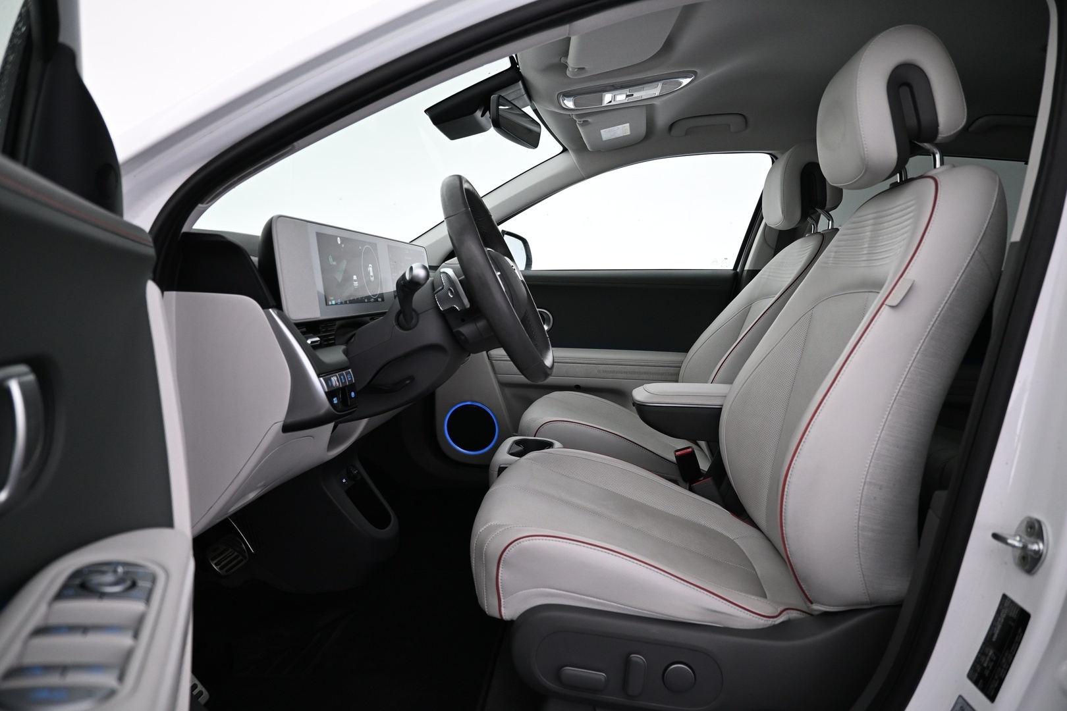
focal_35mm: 24
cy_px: 356
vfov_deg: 53.1
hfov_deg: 73.7
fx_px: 711
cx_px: 534
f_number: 3.5
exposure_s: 1/30
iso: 640
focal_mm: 16
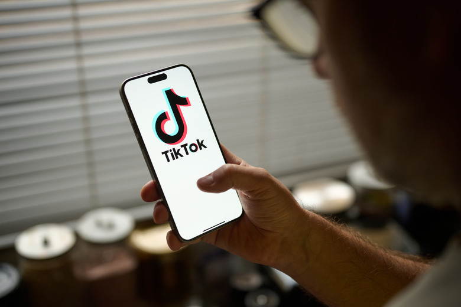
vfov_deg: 27.0
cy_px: 154
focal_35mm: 50
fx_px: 640
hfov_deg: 39.6
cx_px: 230
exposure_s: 1/100
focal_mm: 50
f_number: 2.2
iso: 800
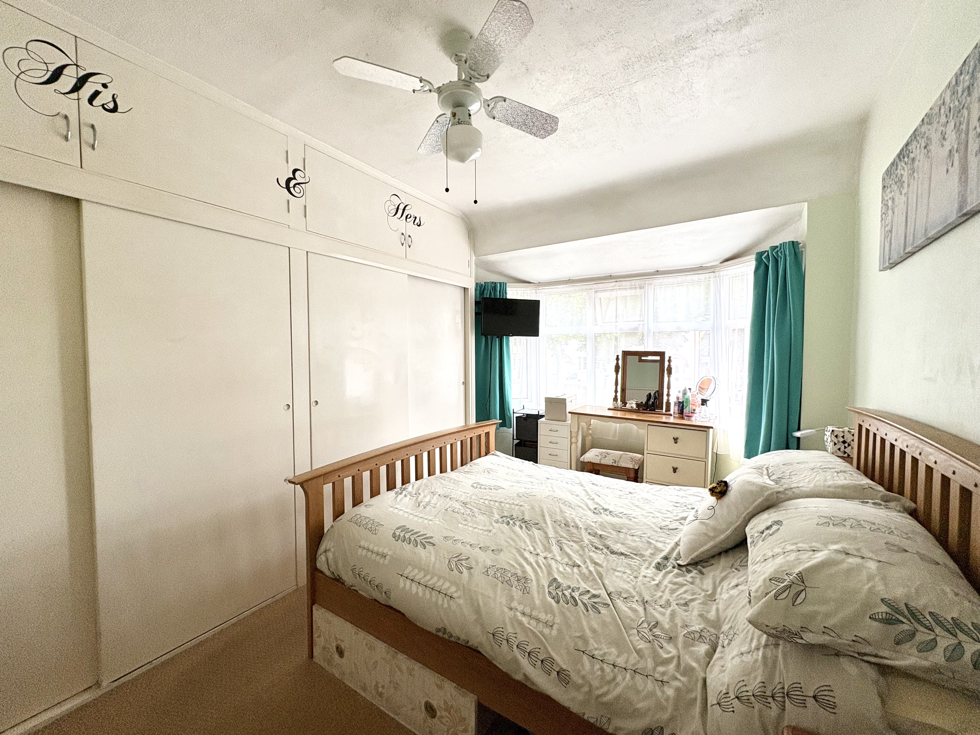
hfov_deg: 102.1
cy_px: 368
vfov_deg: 85.7
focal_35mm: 14
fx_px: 396
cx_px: 490
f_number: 2.2
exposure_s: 1/99
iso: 100
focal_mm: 2.22
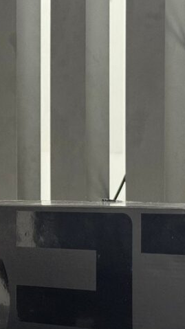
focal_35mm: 131
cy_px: 175
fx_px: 1144
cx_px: -60
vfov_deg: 16.4
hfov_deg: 9.1
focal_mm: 6.76
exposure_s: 1/40
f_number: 1.78
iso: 320
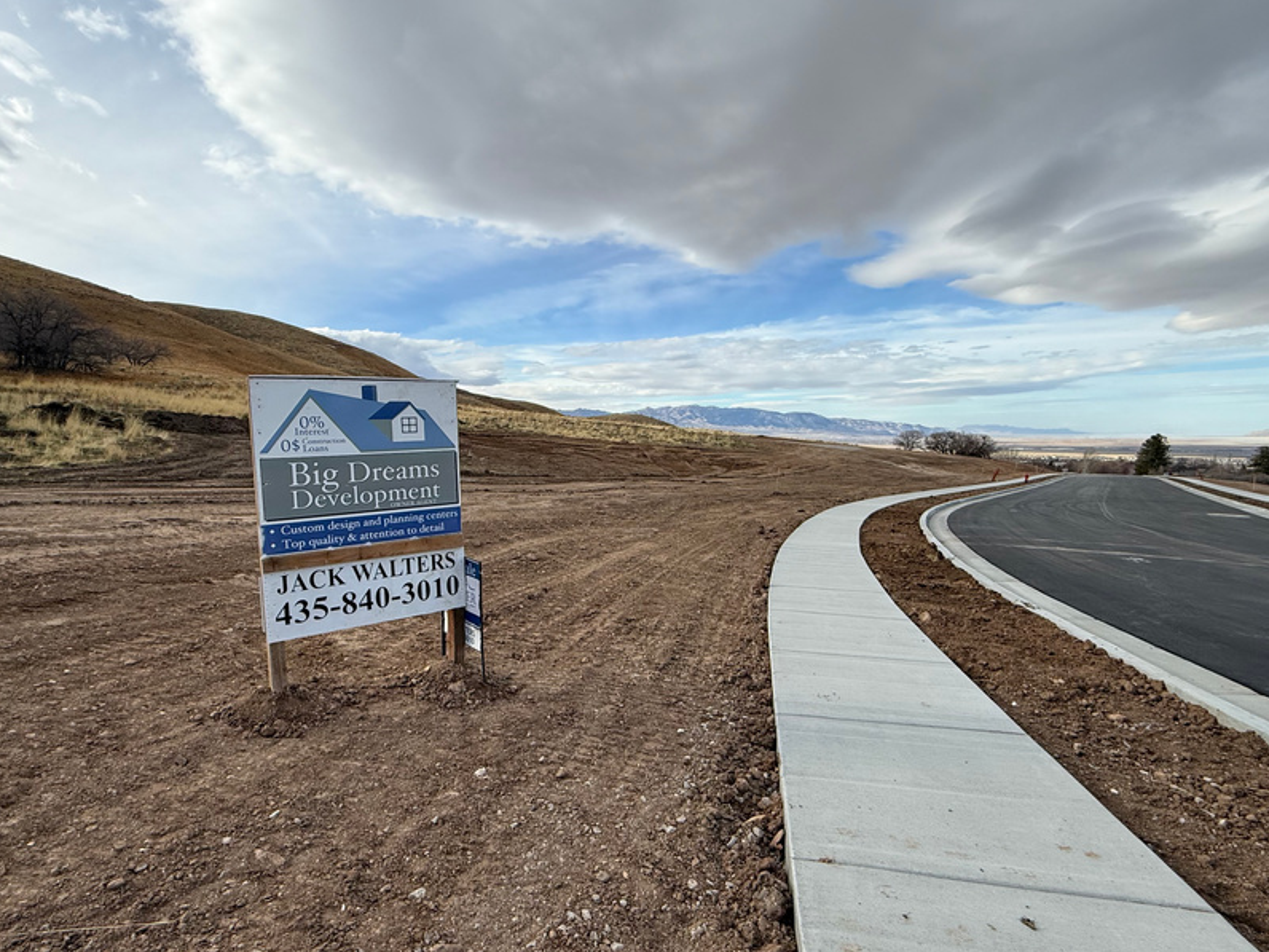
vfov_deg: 71.6
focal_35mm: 18
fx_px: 660
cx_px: 623
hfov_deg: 87.7
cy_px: 485
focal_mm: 2.22
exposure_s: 1/1961
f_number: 2.2
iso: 50
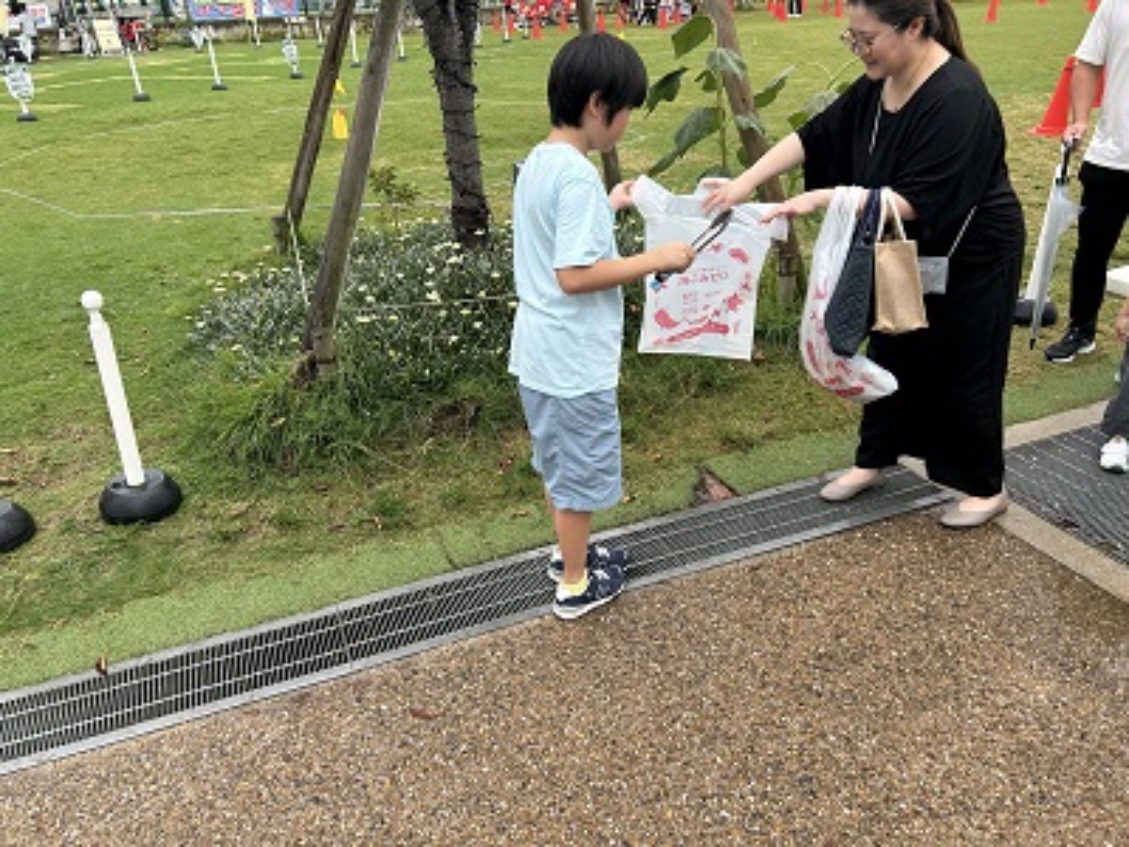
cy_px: 424
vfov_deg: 53.1
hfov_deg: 67.3
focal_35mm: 26
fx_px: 848
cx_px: 564
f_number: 1.5
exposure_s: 1/808
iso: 50
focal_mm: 5.7
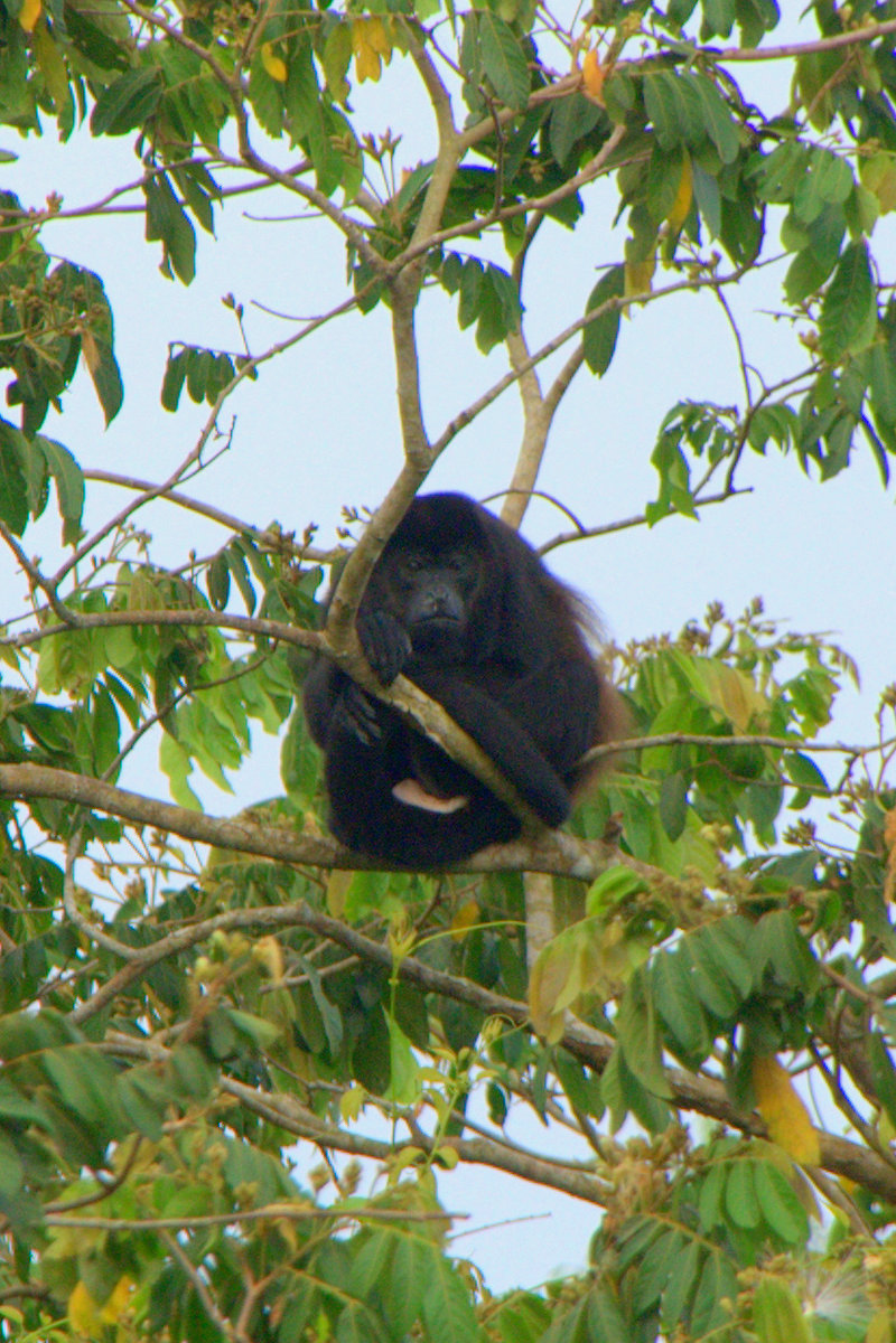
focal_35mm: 405
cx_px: 448
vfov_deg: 5.1
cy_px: 672
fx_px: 15119
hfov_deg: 3.4
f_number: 8
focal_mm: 270
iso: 450
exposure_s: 1/200
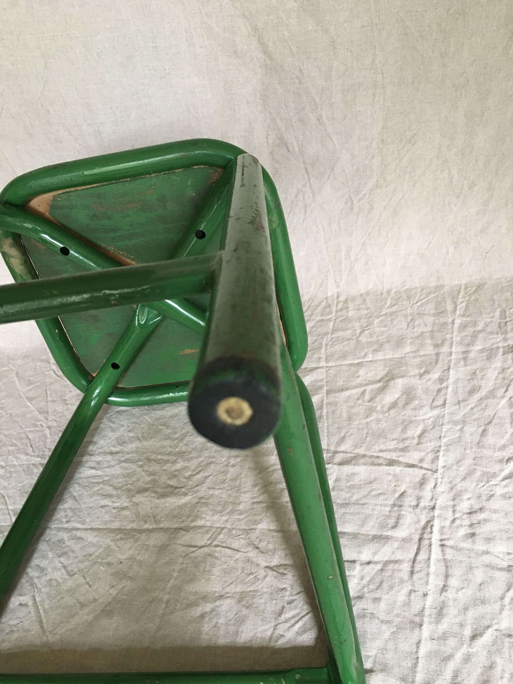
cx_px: 256
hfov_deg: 48.2
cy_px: 342
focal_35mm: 29
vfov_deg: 61.7
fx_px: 573
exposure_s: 1/25
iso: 200
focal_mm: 4.15
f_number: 2.2
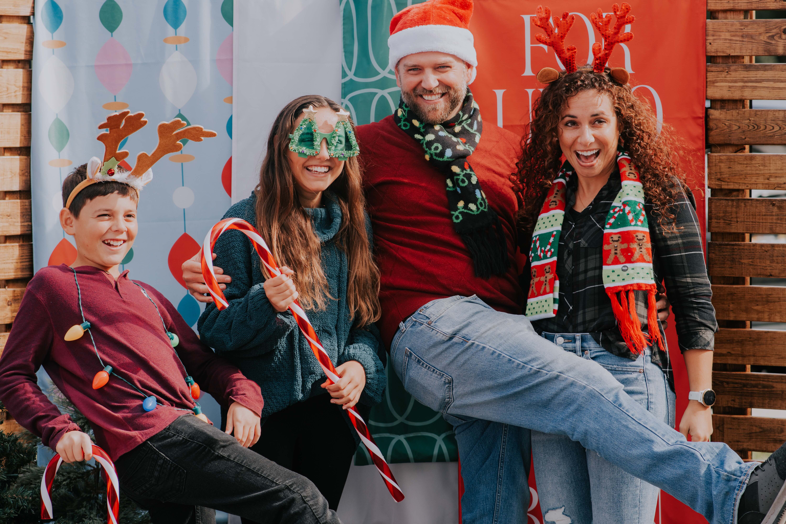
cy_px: 262
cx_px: 393
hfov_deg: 16.1
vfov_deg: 10.8
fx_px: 2784
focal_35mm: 128
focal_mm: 85
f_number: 4
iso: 100
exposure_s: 1/250
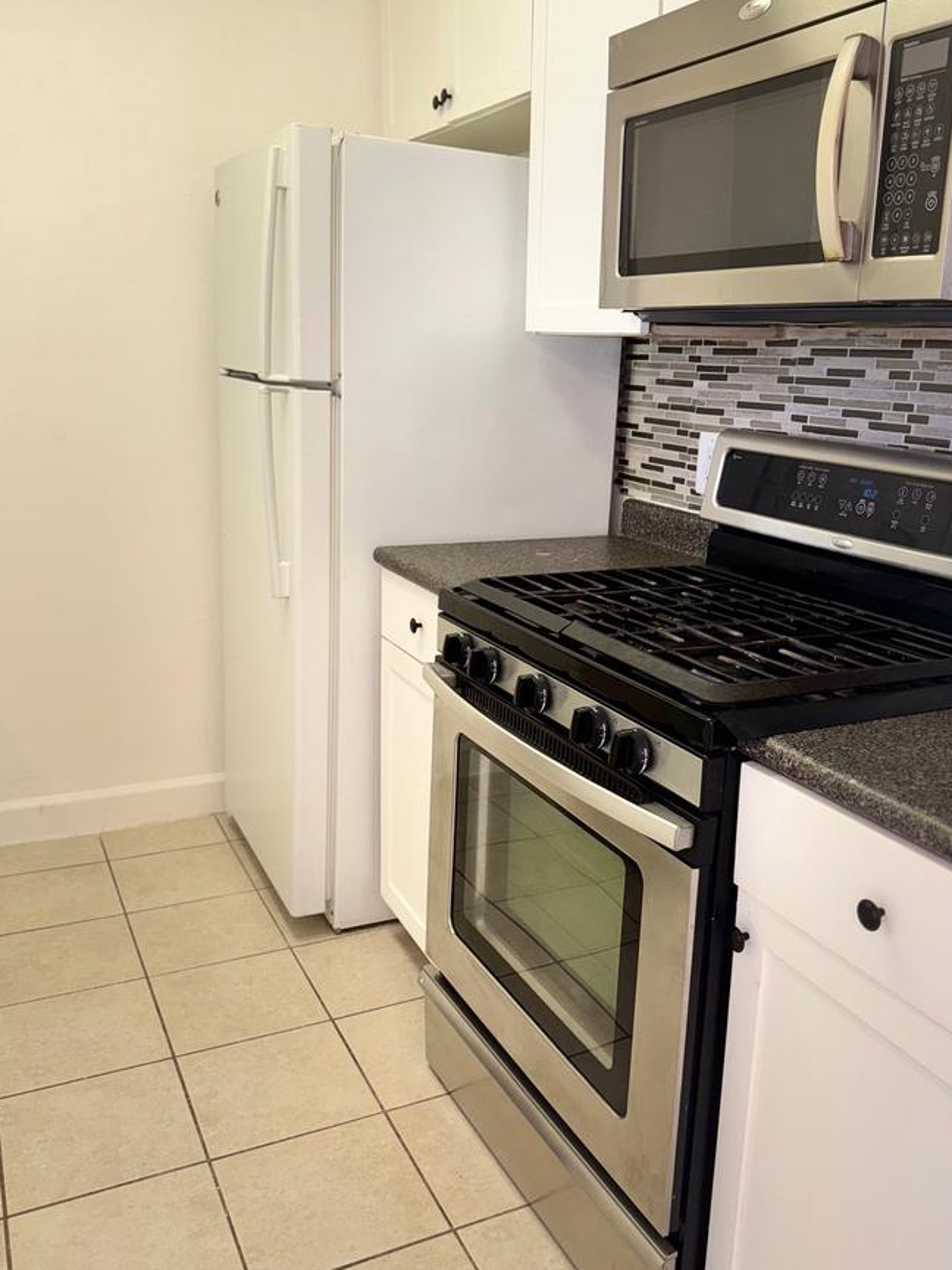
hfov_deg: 46.7
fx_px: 1100
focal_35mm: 30
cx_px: 532
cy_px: 634
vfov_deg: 60.0
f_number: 1.78
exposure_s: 1/37
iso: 64
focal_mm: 6.76
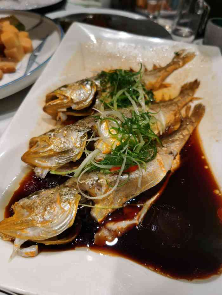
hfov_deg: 51.4
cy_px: 148
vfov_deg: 65.3
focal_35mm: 27
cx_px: 111
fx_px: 231
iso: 50
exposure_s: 1/192
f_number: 1.6
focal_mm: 5.56
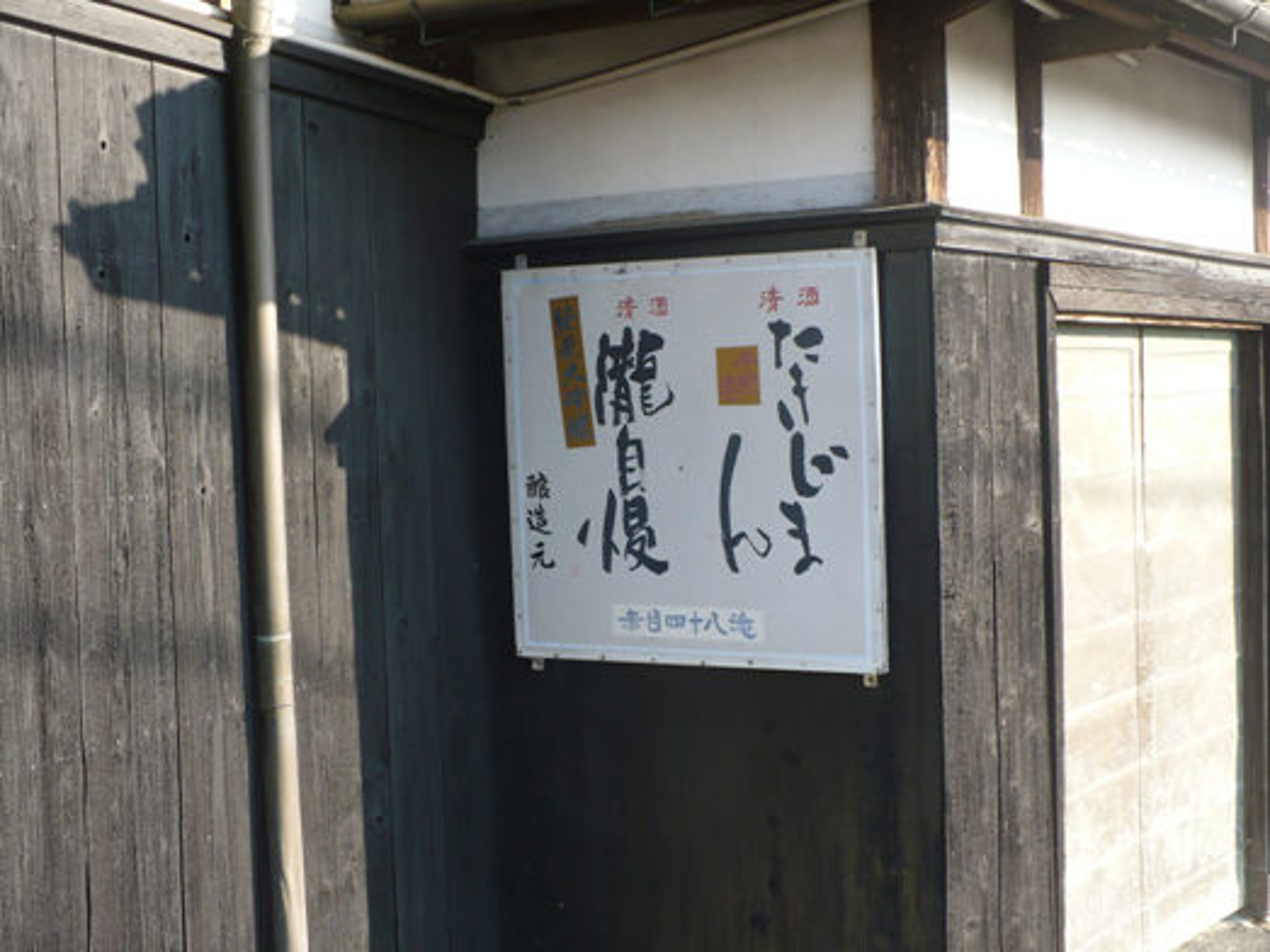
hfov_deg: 39.7
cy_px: 476
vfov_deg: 30.3
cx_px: 635
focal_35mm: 48
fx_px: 1761
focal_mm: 7.9
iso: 100
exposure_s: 1/200
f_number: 3
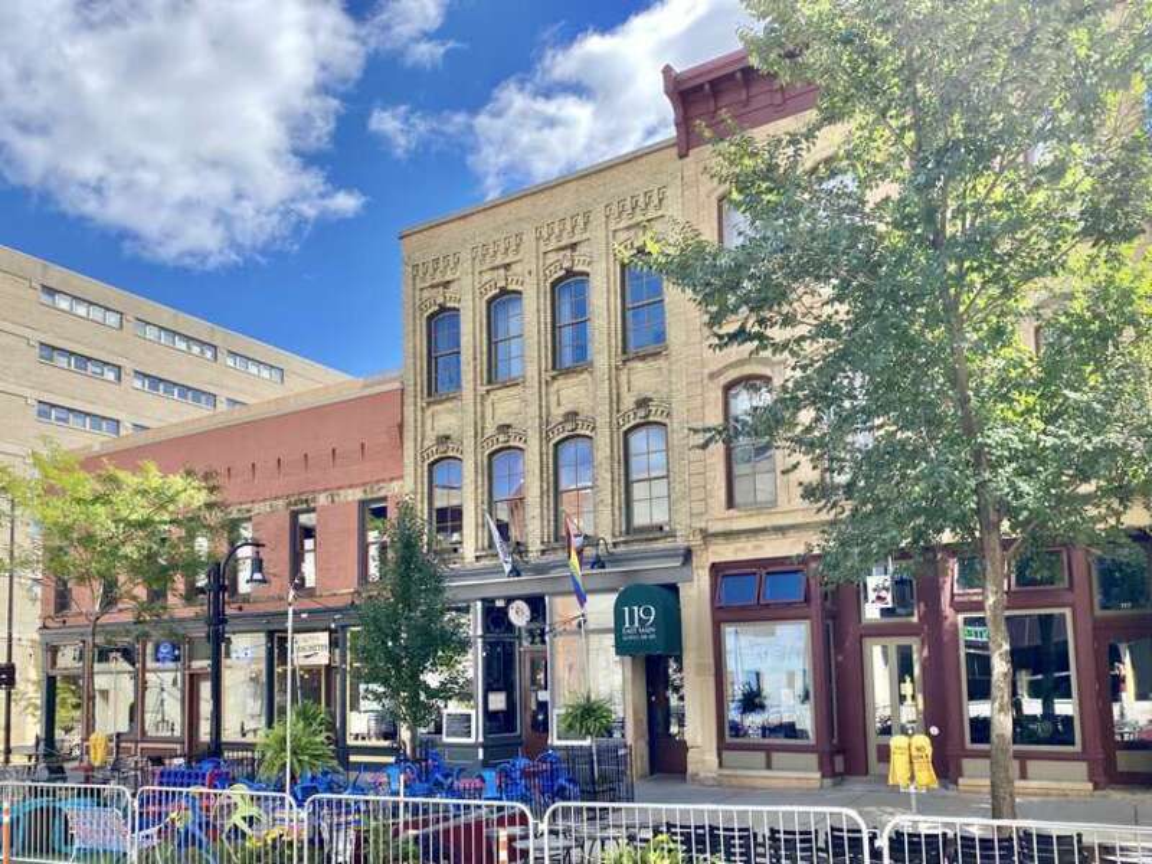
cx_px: 576
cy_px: 432
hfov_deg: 67.3
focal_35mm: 26
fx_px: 865
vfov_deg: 53.1
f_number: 1.8
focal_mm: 4.25
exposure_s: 1/898
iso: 32
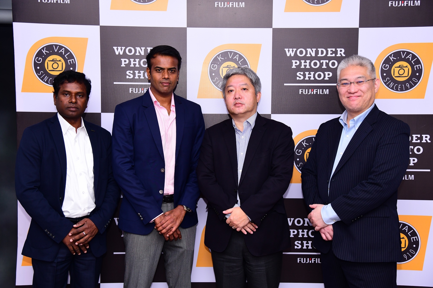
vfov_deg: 30.5
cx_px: 216
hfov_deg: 44.5
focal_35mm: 44
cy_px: 144
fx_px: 529
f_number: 5
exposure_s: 1/160
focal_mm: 44
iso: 800
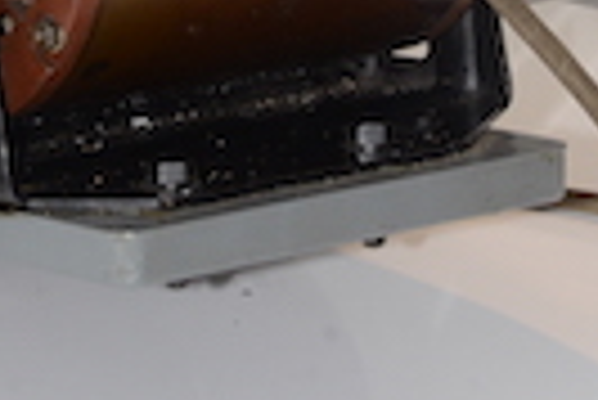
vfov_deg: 4.5
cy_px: -490
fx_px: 4964
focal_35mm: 299
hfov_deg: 6.9
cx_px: 85
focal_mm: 65
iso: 800
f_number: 14
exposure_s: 1/60
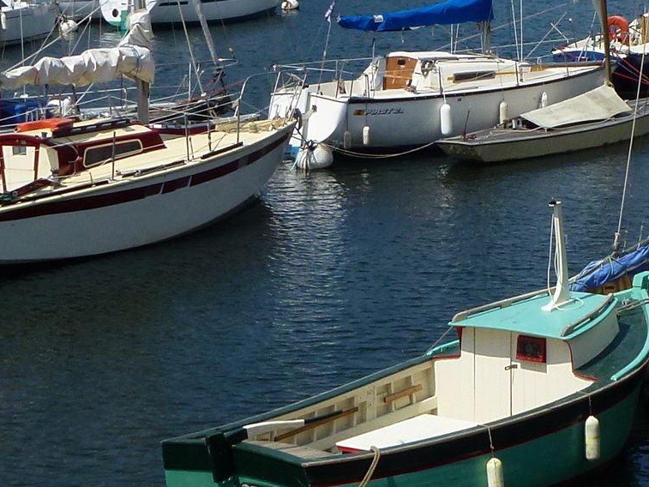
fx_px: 2156
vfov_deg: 12.5
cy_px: -142
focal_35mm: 115
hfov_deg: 16.9
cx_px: 566
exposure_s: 1/1300
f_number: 4
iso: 100
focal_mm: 5.9
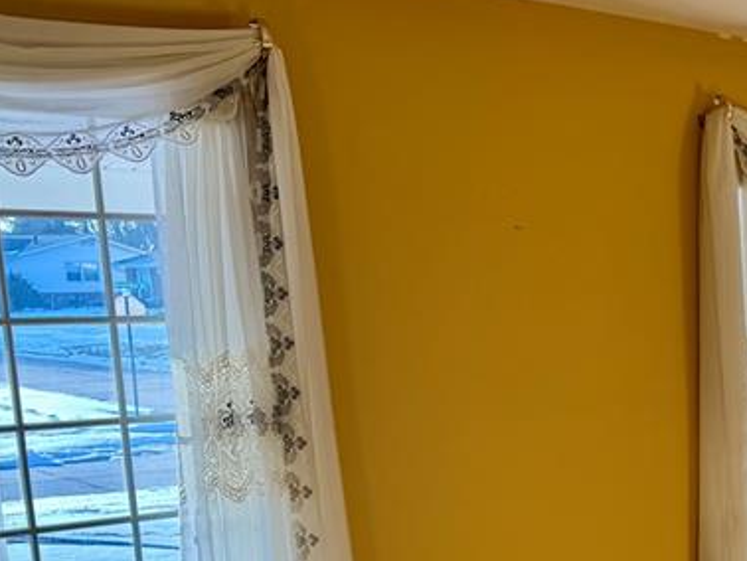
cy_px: 579
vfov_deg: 21.7
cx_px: 881
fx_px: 1404
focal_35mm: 65
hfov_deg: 26.7
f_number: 1.78
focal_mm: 6.76
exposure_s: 1/208
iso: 80
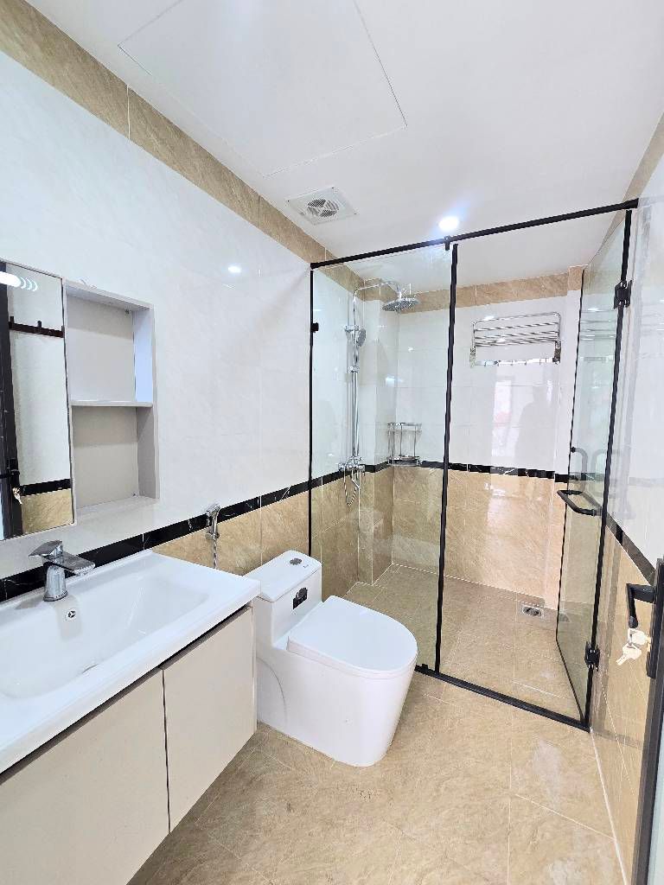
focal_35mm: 13
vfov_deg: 106.2
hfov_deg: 89.9
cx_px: 332
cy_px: 442
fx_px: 332
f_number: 2.2
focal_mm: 2.2
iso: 125
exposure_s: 1/50
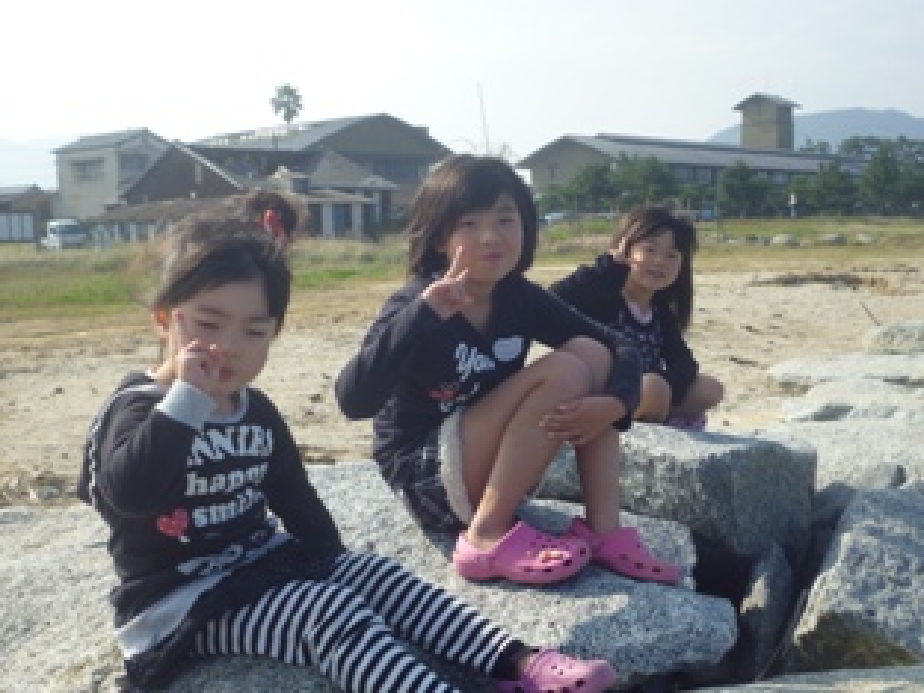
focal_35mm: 41
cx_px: 515
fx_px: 1094
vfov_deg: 35.1
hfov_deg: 45.7
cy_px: 355
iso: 100
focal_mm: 5.7
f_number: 10
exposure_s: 1/80
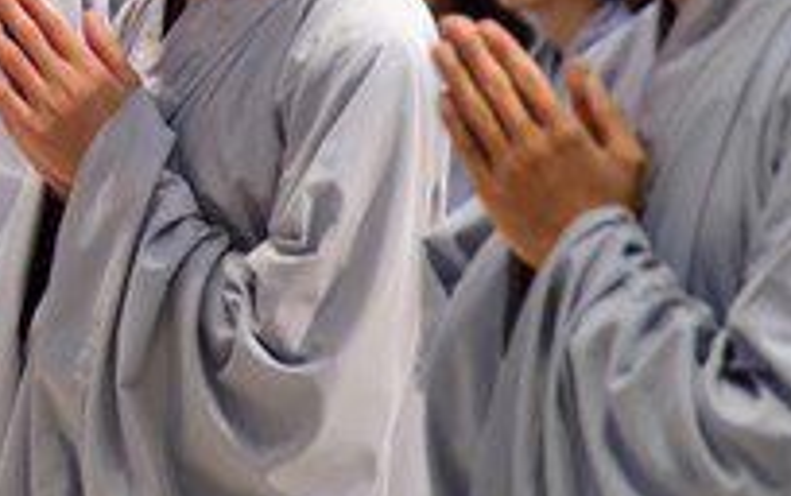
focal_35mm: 389
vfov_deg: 3.4
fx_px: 8395
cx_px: -260
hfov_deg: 5.4
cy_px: -264
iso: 800
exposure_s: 1/60
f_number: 4.5
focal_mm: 120
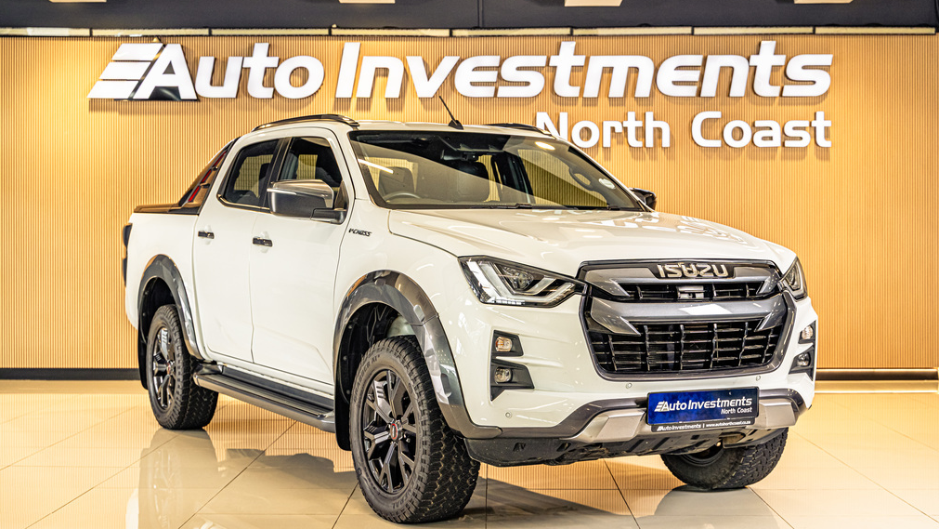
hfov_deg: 39.2
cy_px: 244
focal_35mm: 53
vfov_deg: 22.6
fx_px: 1320
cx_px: 465
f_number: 4.5
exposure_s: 1/125
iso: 800
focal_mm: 50
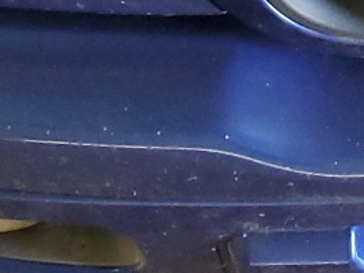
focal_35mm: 155
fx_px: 1630
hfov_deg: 11.6
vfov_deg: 8.9
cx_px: 693
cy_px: -308
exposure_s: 1/60.2
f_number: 1.5
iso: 232
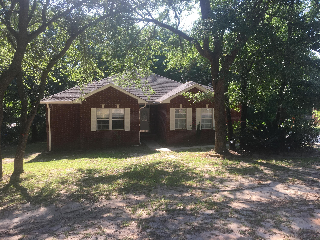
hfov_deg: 61.7
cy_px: 120
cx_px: 160
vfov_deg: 48.2
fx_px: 268
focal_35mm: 29
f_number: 2.2
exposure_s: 1/337
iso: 25
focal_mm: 4.15
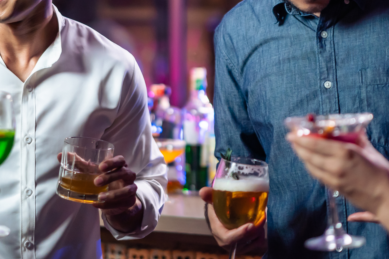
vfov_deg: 11.2
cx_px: 163
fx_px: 1307
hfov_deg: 16.9
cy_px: -6
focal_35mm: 121
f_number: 1.8
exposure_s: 1/200
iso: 640
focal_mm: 55
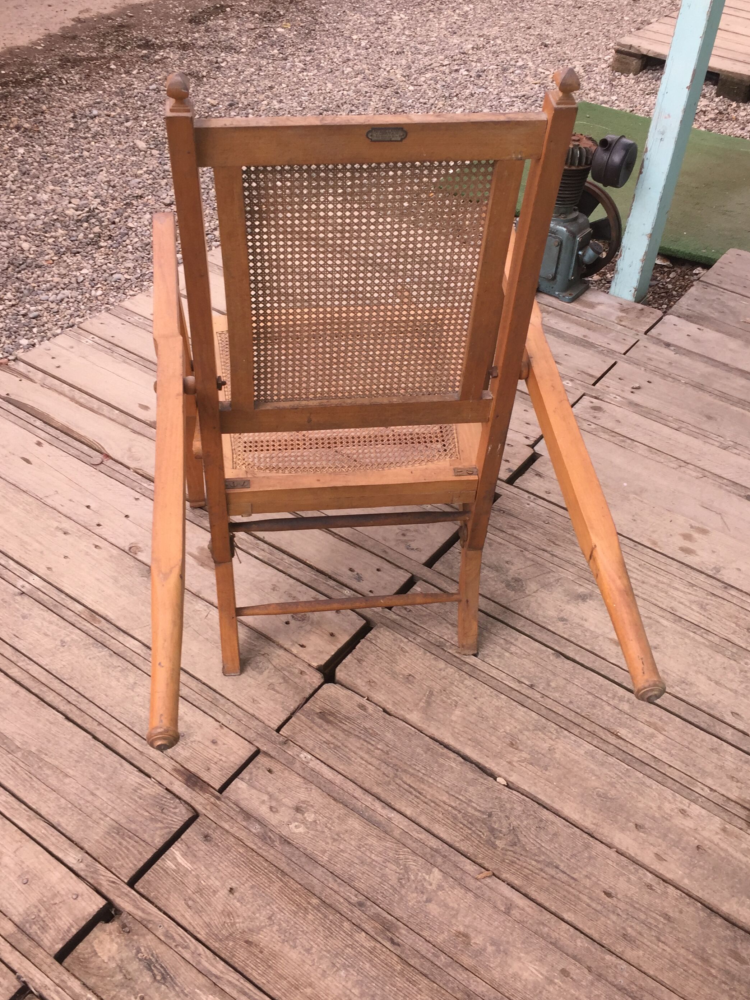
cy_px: 500
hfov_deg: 41.8
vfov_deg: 54.0
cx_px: 376
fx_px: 982
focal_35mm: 34
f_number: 2.2
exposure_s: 1/319
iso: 32
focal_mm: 4.15
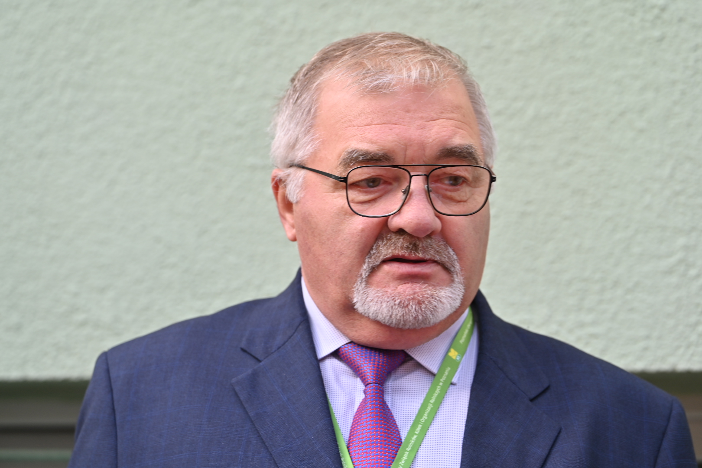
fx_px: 2730
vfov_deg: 9.8
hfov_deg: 14.7
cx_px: 351
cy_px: 234
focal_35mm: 140
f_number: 4
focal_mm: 140
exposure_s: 1/200
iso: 125
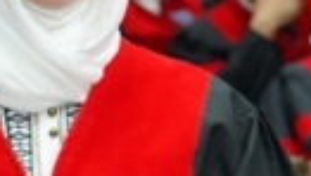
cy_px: 272
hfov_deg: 5.3
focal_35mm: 393
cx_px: -413
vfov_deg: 3.1
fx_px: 3244
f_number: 5
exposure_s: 1/125
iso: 2000
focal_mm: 48
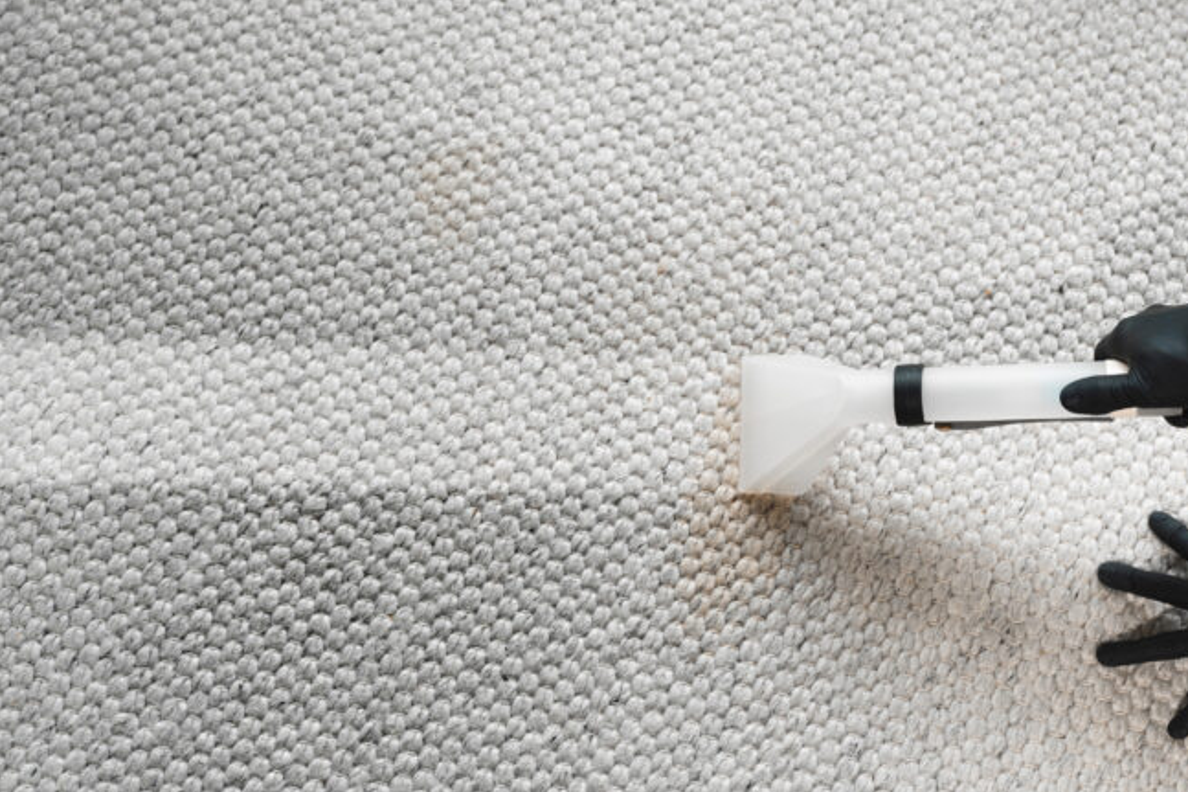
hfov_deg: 34.5
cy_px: 348
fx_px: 1880
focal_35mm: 57
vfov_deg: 23.8
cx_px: 863
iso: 500
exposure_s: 1/125
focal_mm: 36
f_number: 3.5
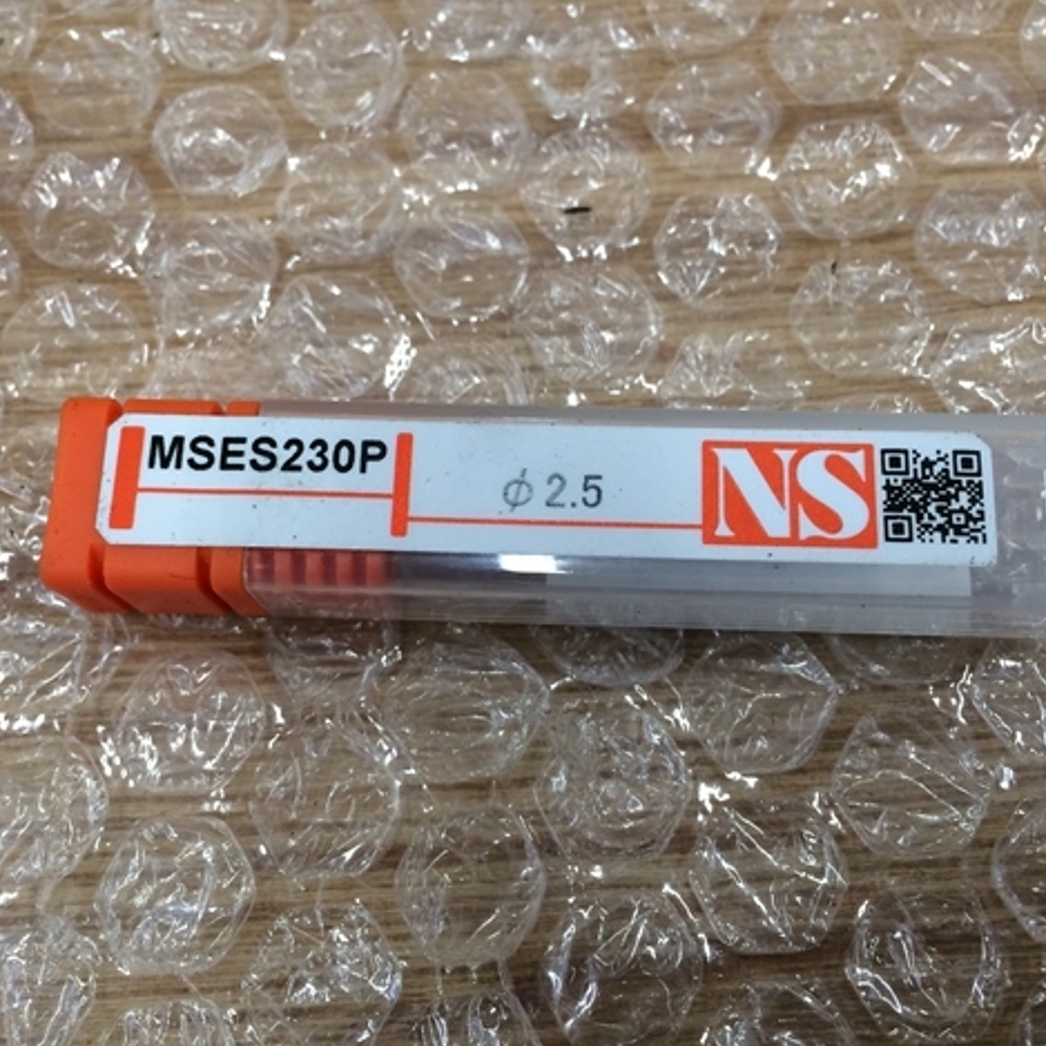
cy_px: 515
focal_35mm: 35
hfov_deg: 47.2
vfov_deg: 47.2
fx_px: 1197
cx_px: 515
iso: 64
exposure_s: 1/30
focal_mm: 4.15
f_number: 2.2
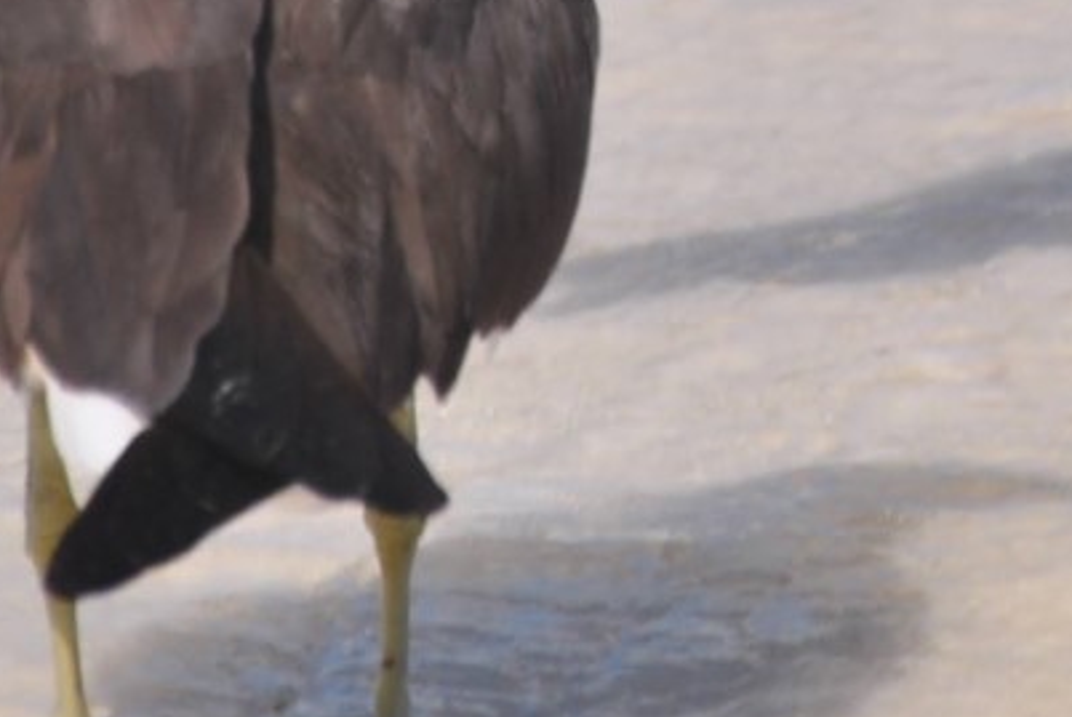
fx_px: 53866
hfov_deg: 1.1
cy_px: -584
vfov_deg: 0.8
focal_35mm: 1807
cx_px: 1236
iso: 100
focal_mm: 300
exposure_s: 1/400
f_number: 11
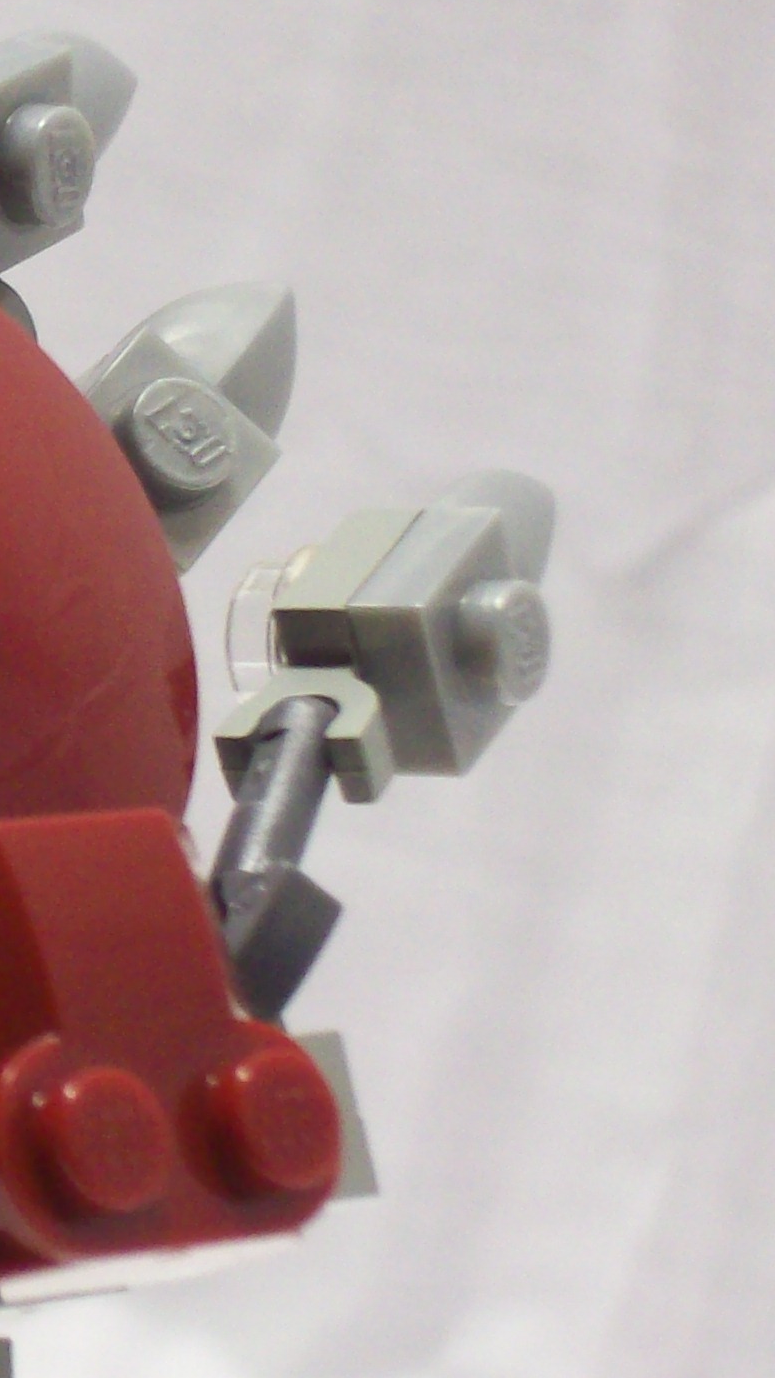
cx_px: -601
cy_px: 669
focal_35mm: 186
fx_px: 6796
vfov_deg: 11.6
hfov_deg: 6.4
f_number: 4.2
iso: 160
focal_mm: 12.8
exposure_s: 1/17.7
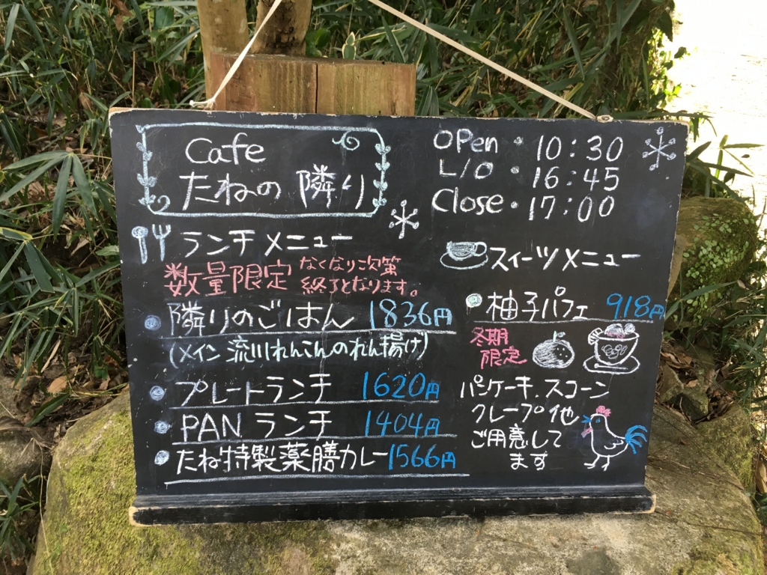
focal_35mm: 29
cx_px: 384
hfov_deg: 61.7
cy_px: 288
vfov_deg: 48.2
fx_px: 643
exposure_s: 1/30
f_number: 2.2
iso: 32
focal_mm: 4.15
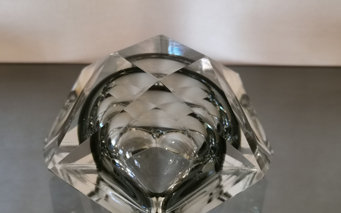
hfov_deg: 42.6
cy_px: 116
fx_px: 437
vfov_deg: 27.4
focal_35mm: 47
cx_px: 169
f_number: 1.8
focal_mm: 5.58
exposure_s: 1/50
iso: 125
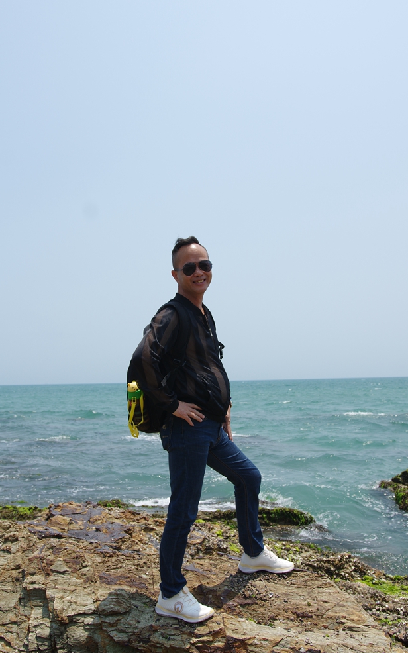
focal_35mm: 31
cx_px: 195
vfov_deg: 61.2
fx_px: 552
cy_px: 326
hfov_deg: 40.6
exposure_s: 1/640
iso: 100
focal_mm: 20
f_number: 4
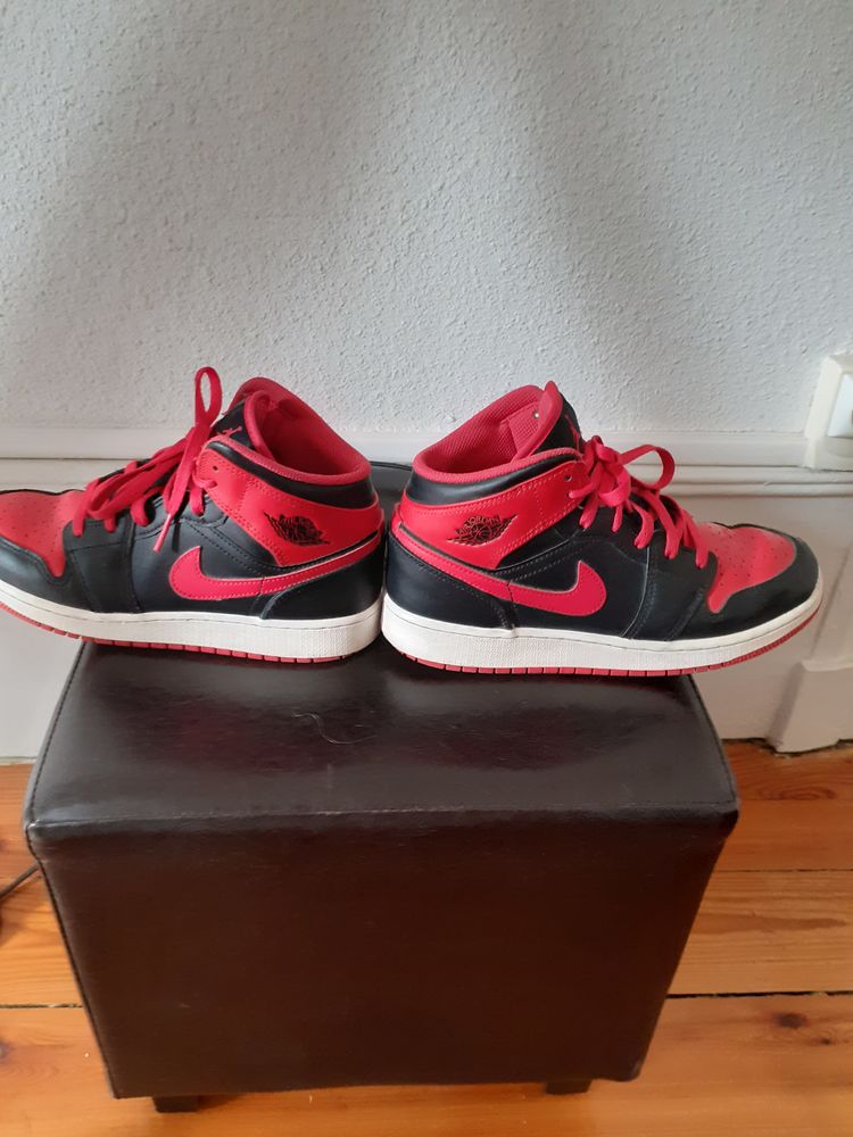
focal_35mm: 27
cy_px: 568
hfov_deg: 51.4
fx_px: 887
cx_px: 426
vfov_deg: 65.3
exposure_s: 1/33
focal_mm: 3.6
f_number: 1.9
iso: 250
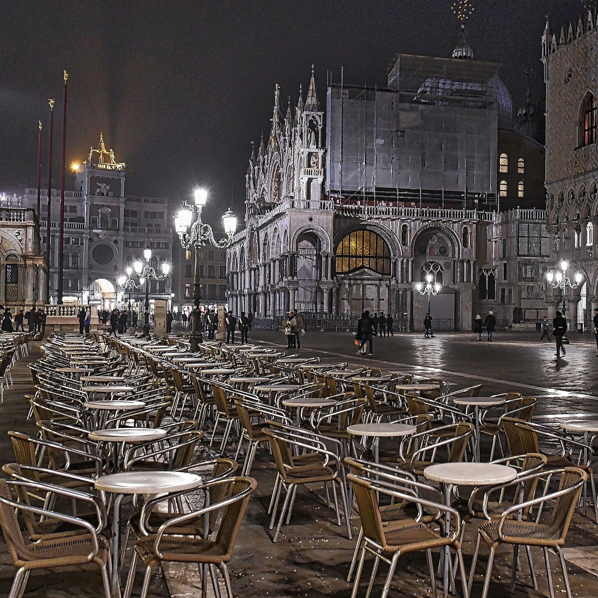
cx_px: 412
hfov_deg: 37.0
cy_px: 287
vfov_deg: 37.5
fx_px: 880
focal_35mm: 45
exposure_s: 1/10
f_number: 2.8
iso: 1600
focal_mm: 20
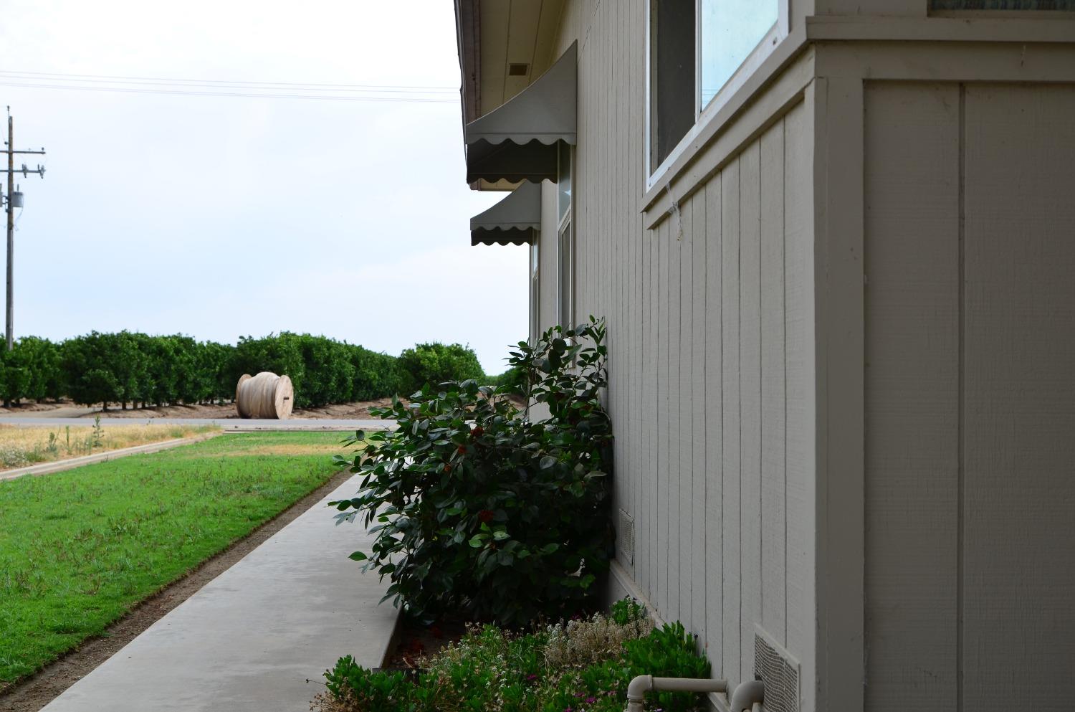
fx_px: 1251
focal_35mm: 42
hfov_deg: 46.5
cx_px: 538
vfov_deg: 31.7
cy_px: 356
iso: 100
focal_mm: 28
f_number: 6.3
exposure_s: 1/320
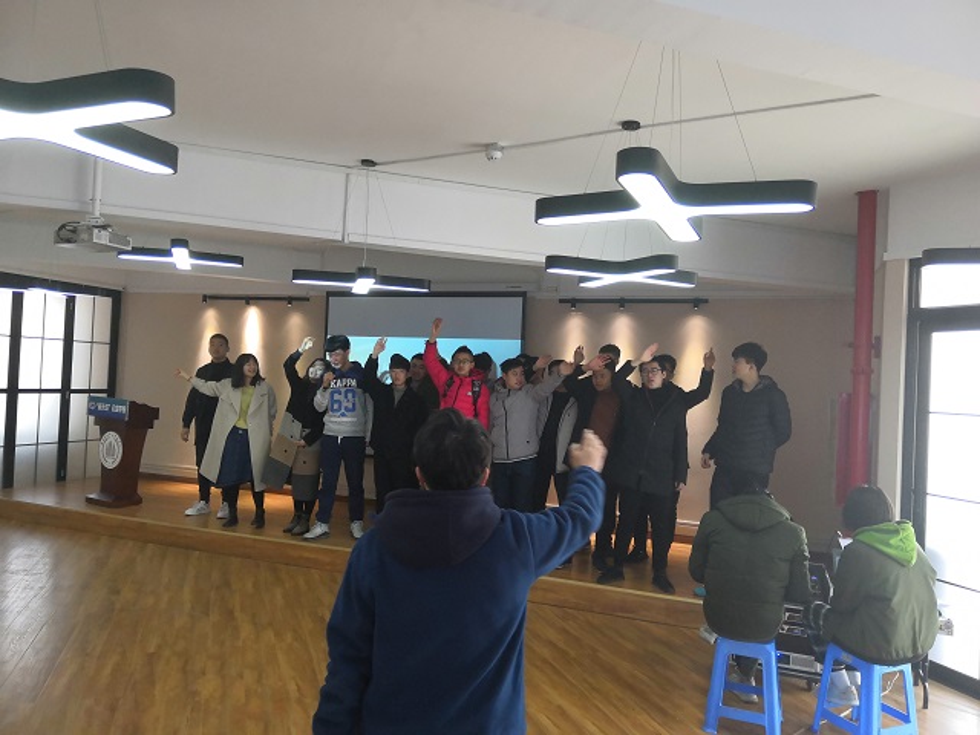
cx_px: 490
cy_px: 368
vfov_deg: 51.4
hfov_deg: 65.3
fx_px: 764
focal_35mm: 27
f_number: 2.2
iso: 500
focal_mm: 3.81
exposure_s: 1/100
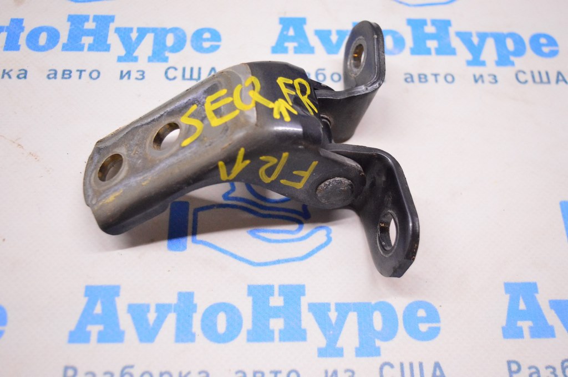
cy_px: 188
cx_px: 284
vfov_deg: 30.8
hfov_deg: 45.0
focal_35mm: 44
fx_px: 686
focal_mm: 29
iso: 3200
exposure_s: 1/320
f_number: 4.2
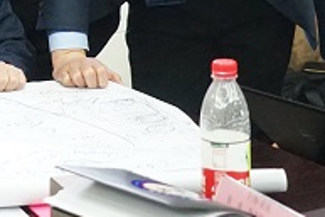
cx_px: -120
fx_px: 1572
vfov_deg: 7.6
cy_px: -216
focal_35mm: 174
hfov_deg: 11.4
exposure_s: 1/160
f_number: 4.5
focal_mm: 42
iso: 6400
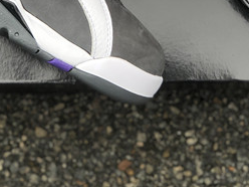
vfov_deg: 9.4
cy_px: -63
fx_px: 1115
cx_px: 97
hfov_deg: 12.7
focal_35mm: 155
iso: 16
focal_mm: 6
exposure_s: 1/120
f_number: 2.4
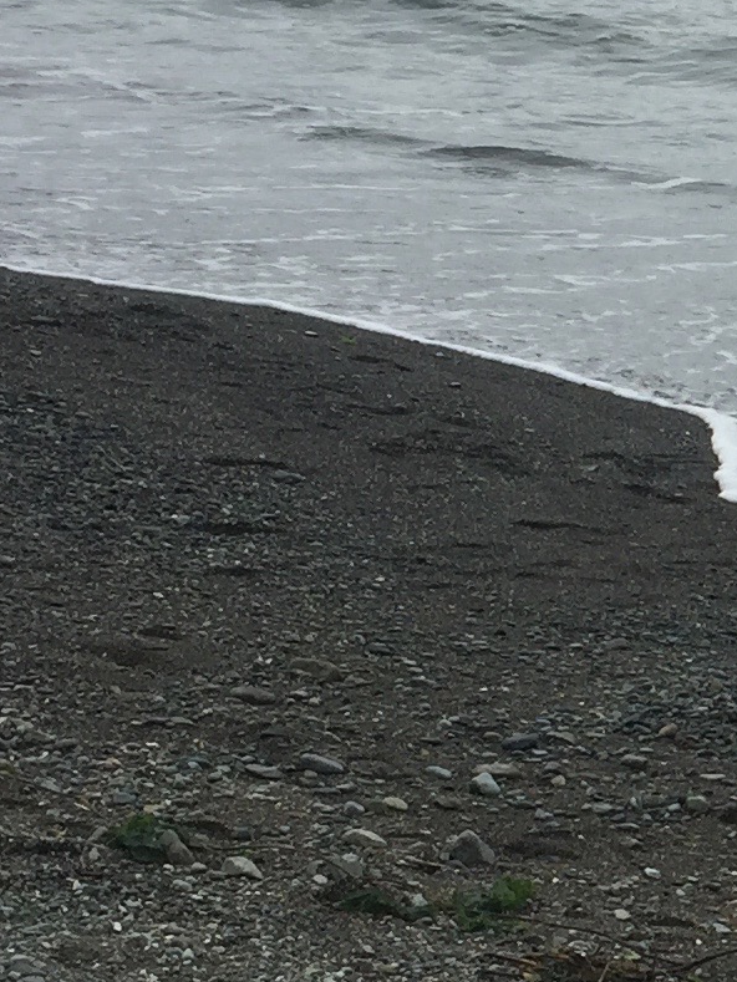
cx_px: 1203
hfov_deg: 11.7
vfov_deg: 16.3
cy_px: 706
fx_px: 3406
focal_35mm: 120
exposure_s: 1/2639
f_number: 2.2
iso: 32
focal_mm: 4.15
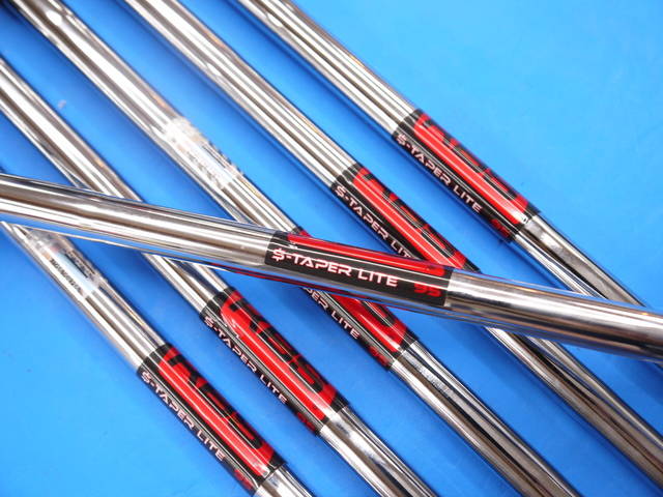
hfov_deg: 39.7
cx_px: 332
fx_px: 919
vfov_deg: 30.3
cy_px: 248
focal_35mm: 48
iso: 250
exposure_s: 1/60
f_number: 4.5
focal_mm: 24
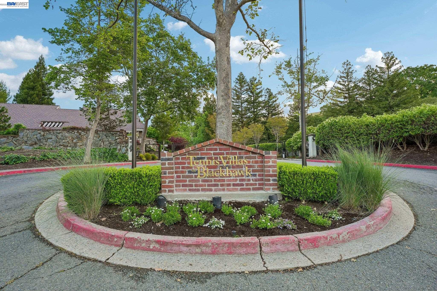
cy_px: 146
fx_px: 227
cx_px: 218
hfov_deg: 87.8
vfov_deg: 65.4
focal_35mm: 19
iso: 640
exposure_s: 1/125
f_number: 8
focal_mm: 18.7
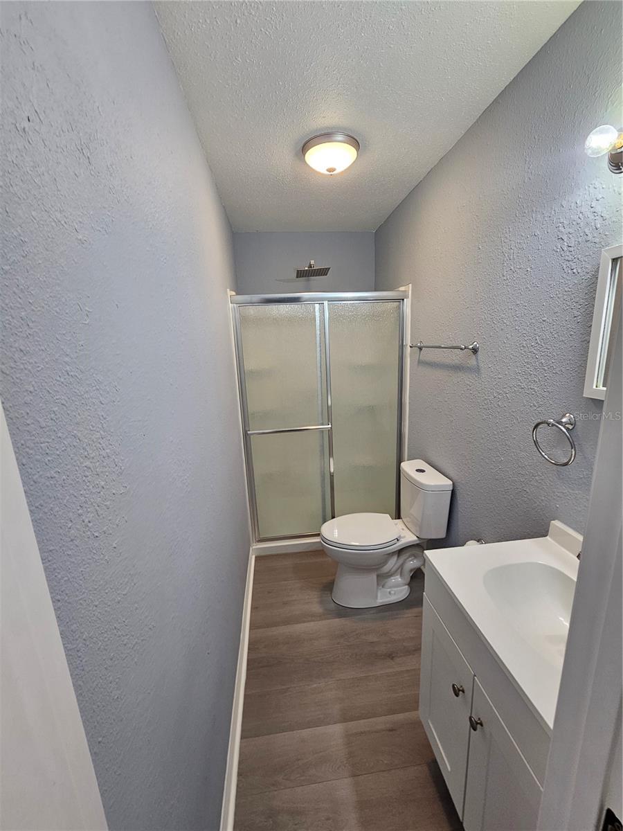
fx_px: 312
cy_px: 416
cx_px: 312
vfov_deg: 106.2
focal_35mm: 13
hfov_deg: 89.9
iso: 80
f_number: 2.2
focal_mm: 2.2
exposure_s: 1/60
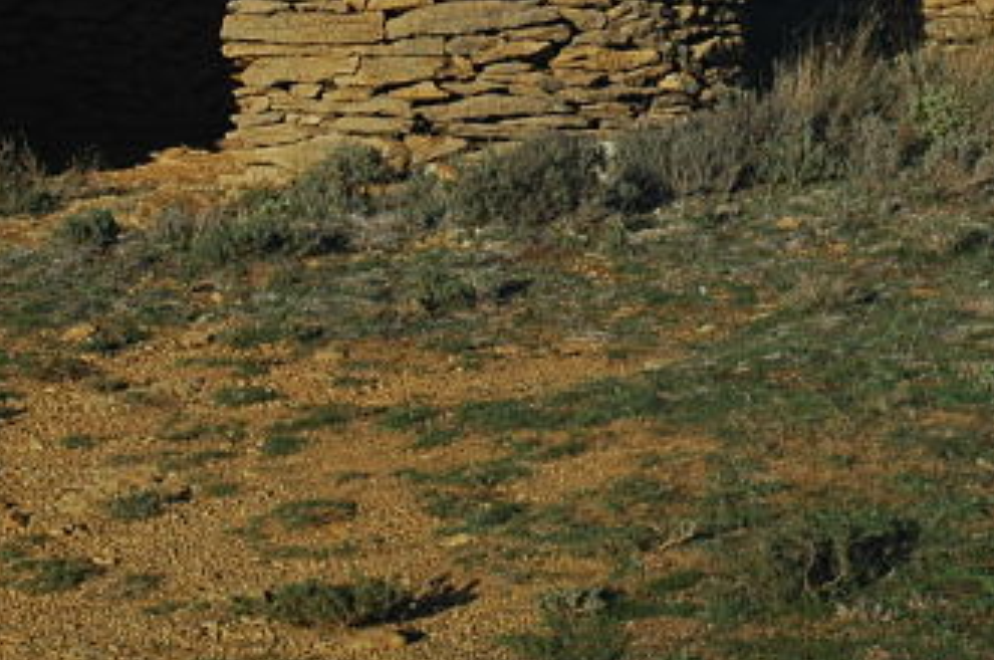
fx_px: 3953
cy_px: 8
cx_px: 759
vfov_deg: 9.5
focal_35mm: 143
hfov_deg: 14.3
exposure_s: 1/160
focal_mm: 35
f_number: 9
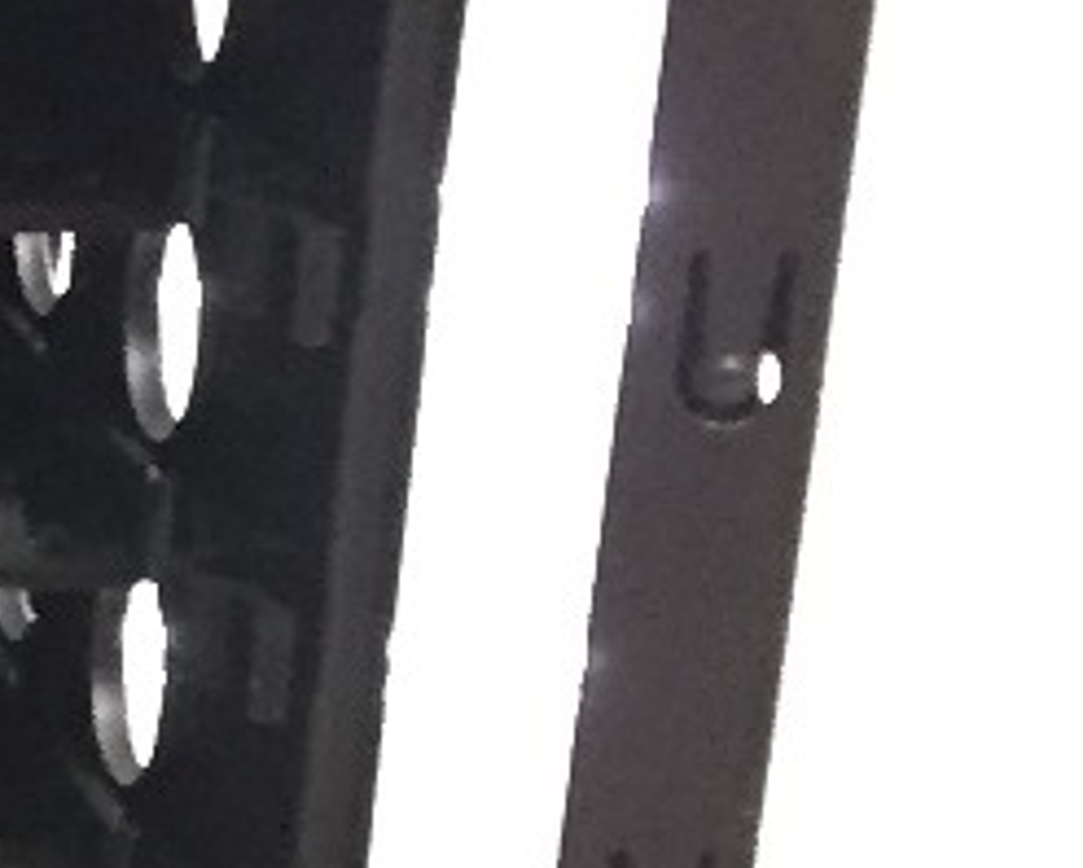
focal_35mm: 187
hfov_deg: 8.7
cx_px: -2070
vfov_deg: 8.3
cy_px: 430
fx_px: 5999
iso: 250
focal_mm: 4.15
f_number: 2.2
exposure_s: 1/20
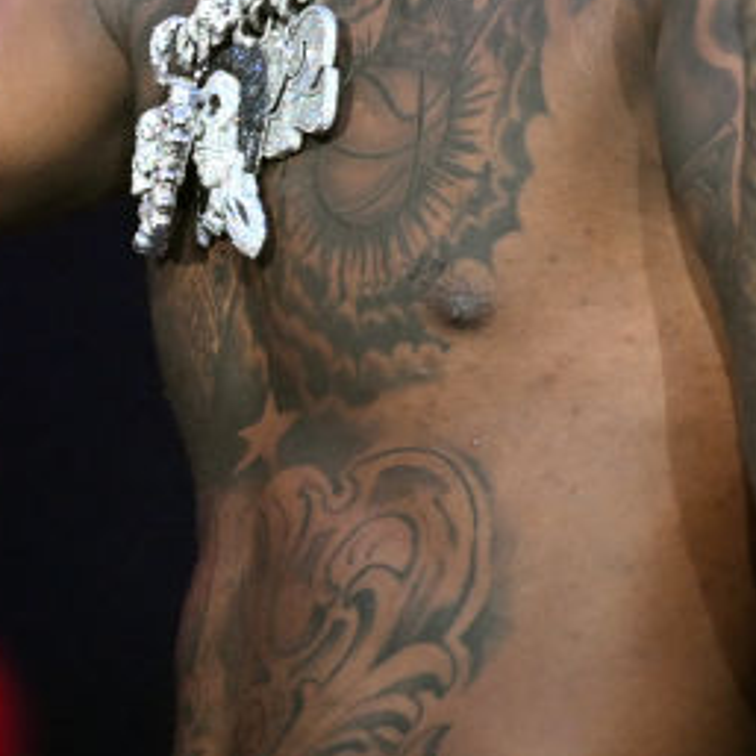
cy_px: -221
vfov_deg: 1.7
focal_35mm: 1017
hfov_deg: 1.7
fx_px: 25129
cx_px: 262
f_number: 3.2
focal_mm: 200
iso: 1600
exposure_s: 1/800
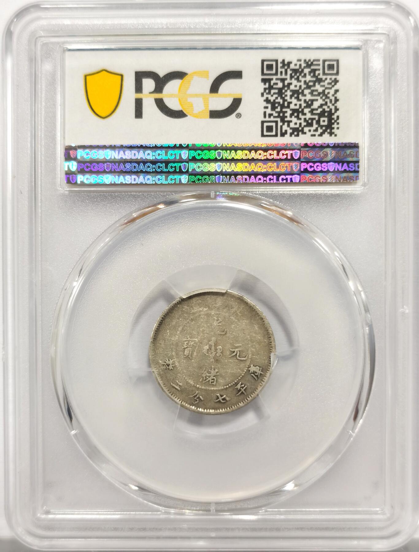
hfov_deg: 27.2
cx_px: 210
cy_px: 276
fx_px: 865
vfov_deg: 35.4
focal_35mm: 54
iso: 125
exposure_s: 1/100
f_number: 16
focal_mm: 5.56
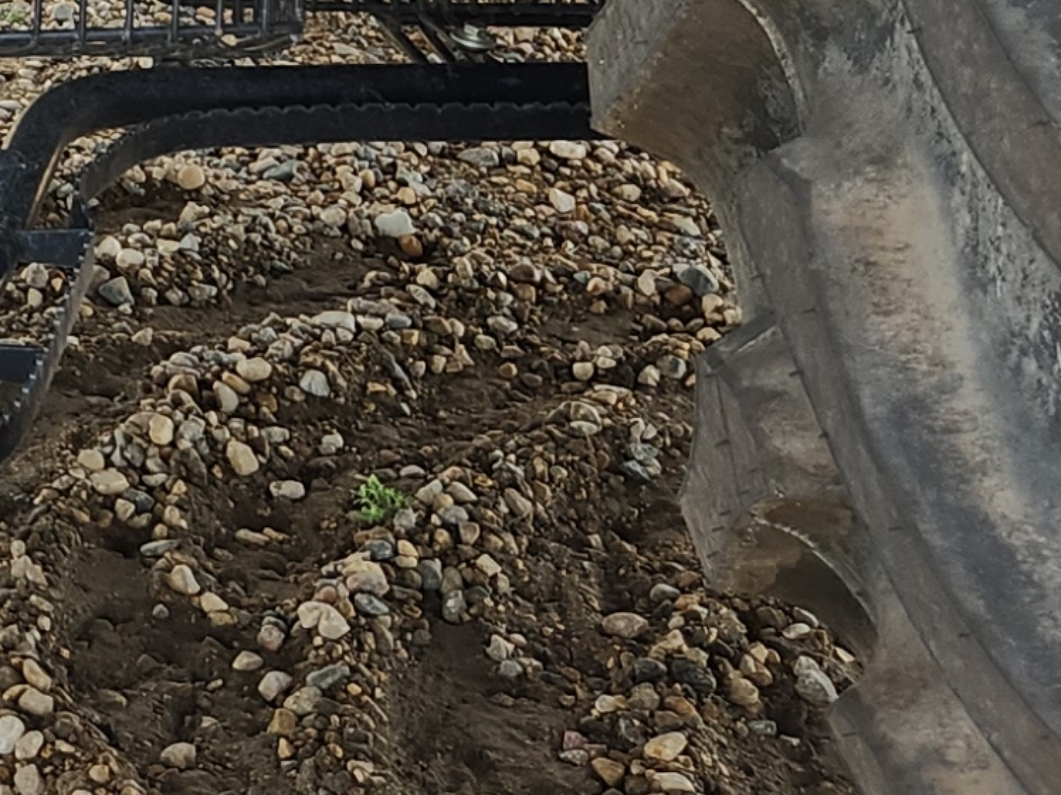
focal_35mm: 123
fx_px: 3770
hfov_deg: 13.6
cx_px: -1071
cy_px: -652
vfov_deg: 11.2
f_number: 1.8
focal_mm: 5.4
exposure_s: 1/180
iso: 25
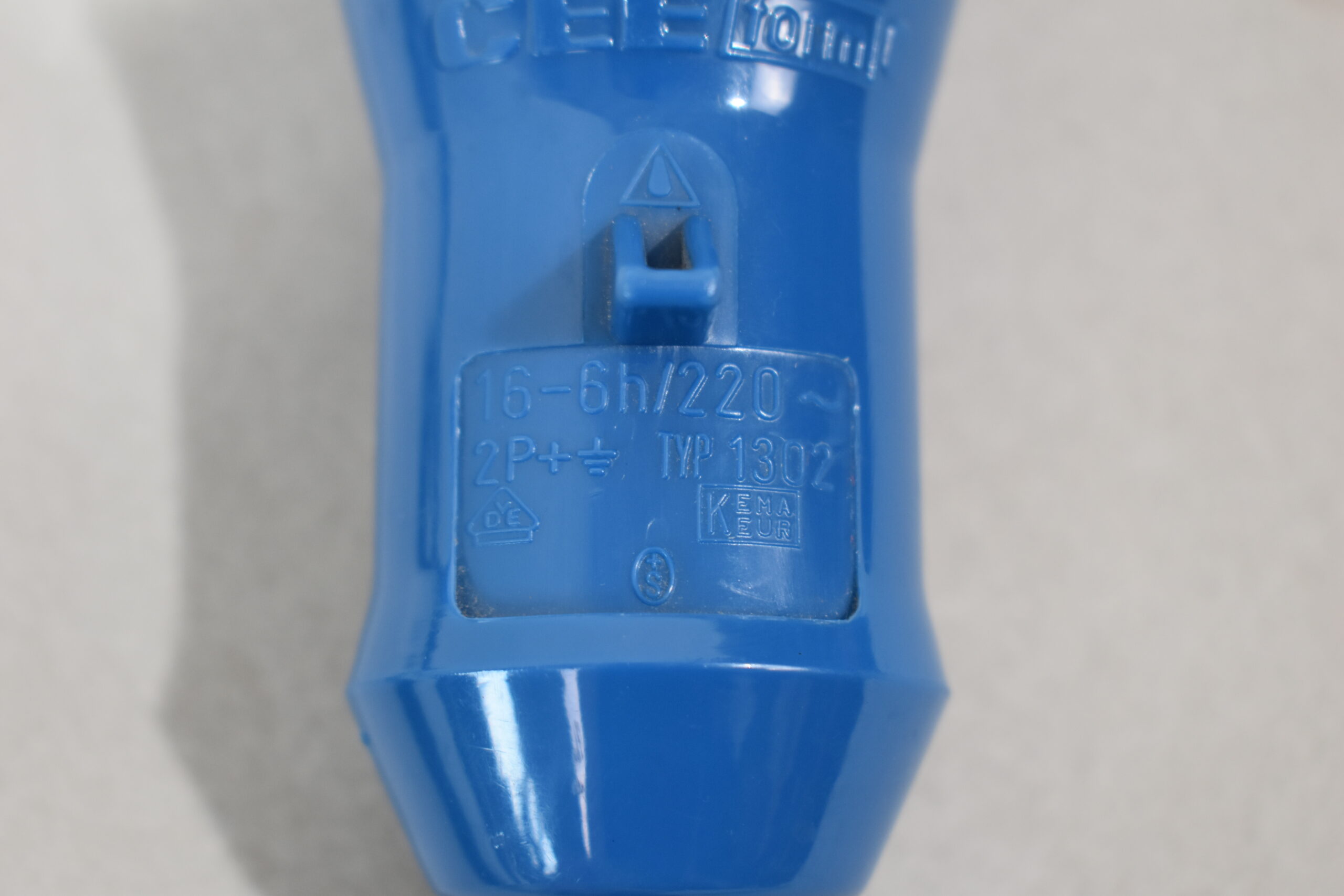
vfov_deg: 20.2
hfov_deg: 29.9
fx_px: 2520
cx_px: 672
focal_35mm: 68
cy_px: 448
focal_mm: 45
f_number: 5.6
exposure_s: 1/60
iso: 640
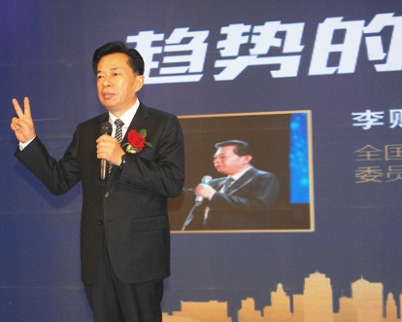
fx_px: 1415
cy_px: 161
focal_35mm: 119
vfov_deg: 13.0
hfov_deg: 16.2
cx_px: 173
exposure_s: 1/125
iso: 400
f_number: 5.6
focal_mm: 70
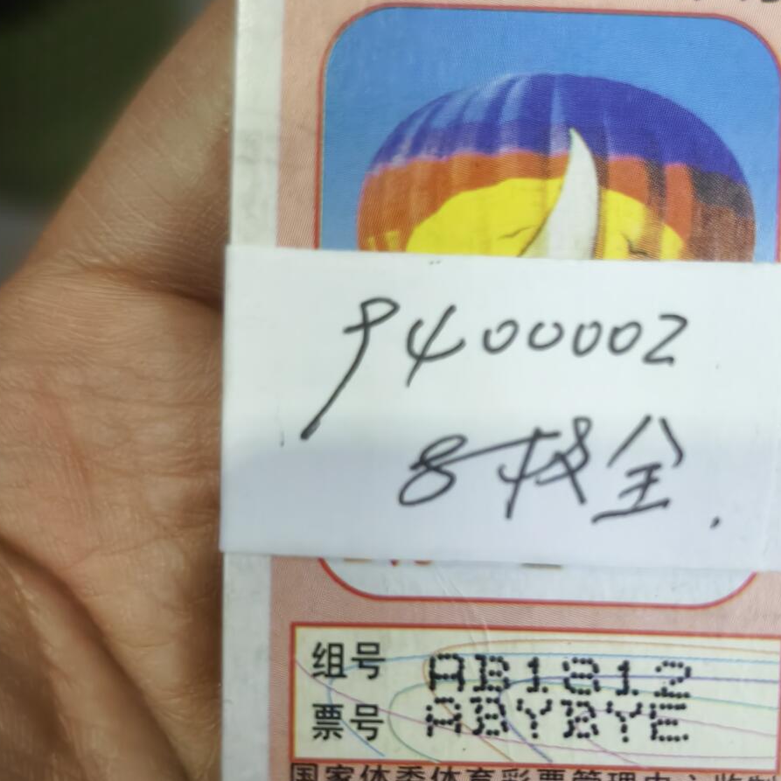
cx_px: 577
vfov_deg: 40.8
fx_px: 1047
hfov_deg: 39.9
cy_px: 444
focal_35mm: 41
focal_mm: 5.6
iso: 2060
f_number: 1.57
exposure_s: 1/684
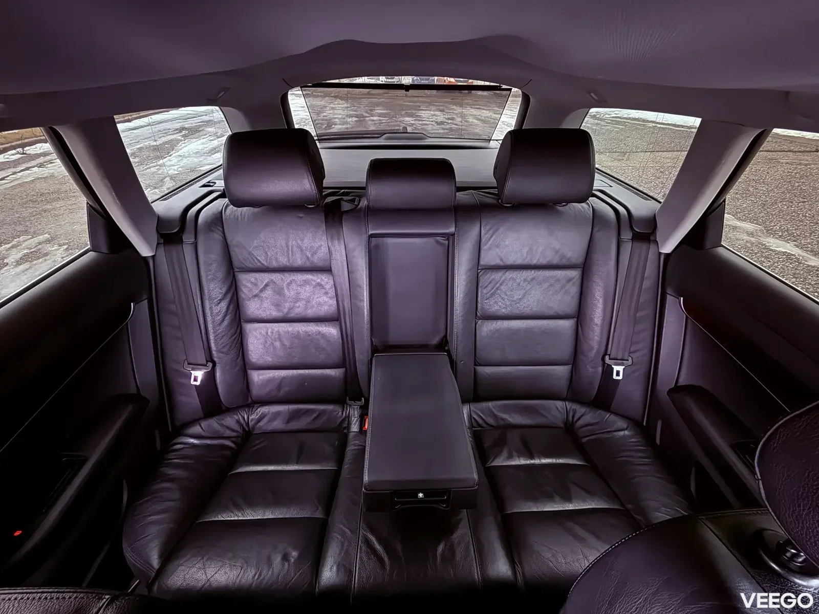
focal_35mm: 14
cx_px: 410
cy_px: 307
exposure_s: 1/11
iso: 1250
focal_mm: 2.22
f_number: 2.2
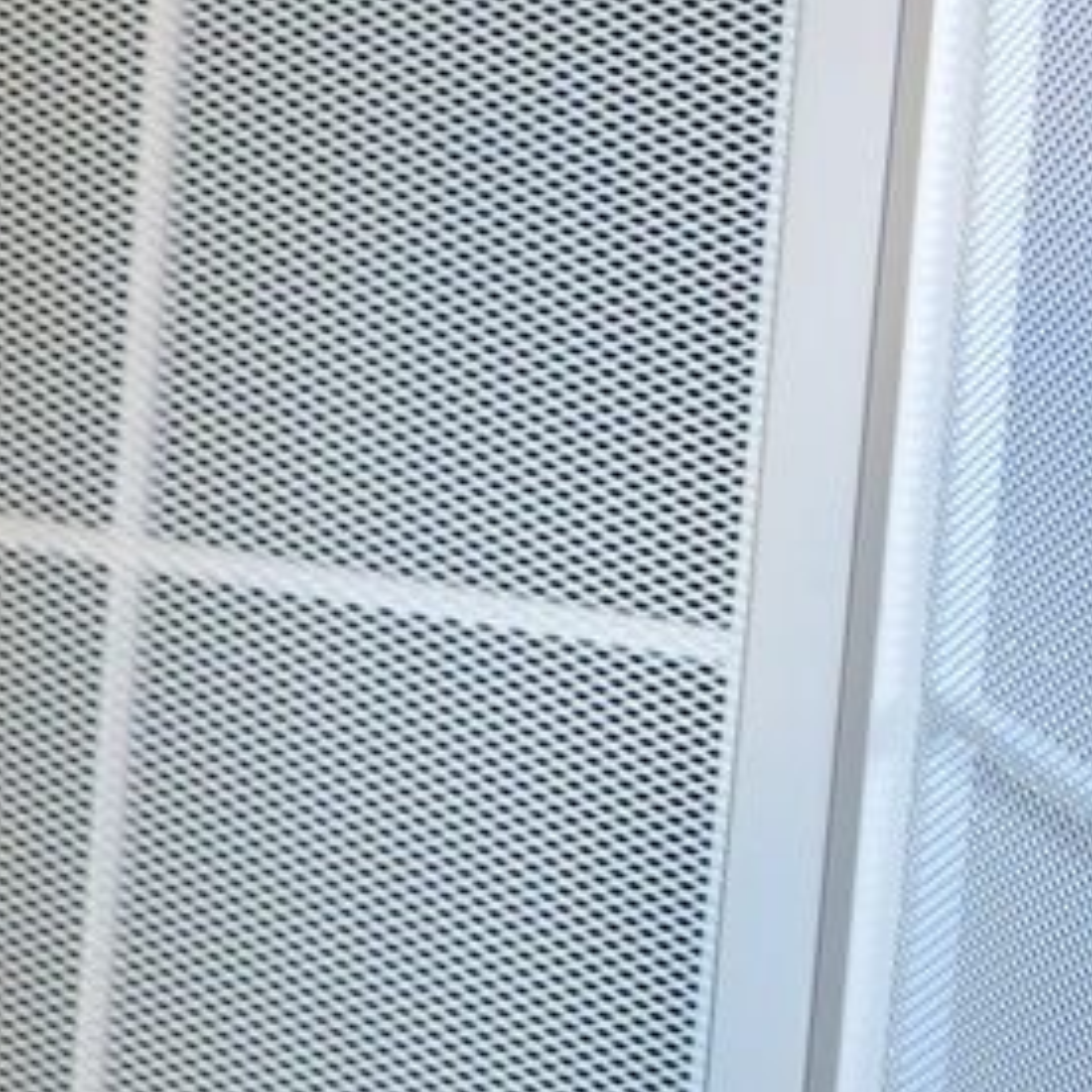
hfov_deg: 5.9
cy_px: 671
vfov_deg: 7.5
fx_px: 8280
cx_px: -3804
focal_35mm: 232
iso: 800
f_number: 3.2
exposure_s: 1/160
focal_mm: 30
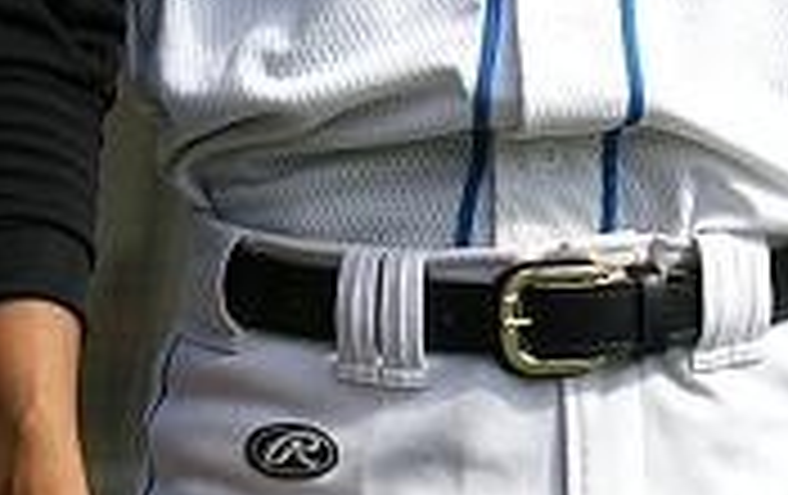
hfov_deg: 3.0
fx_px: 14799
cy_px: -504
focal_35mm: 688
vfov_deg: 1.9
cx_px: 495
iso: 200
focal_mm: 100
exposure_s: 1/1000
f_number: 5.6
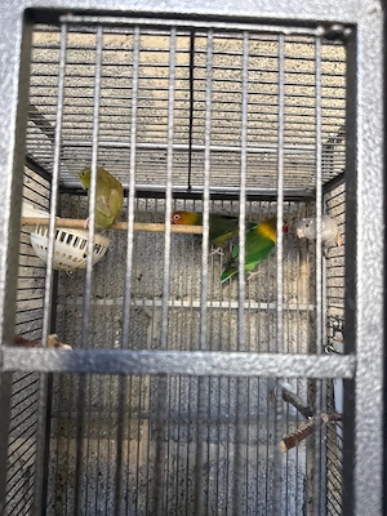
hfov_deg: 56.8
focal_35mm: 24
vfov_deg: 71.6
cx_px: 194
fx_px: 358
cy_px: 258
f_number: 1.78
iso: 400
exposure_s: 1/60
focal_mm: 6.76
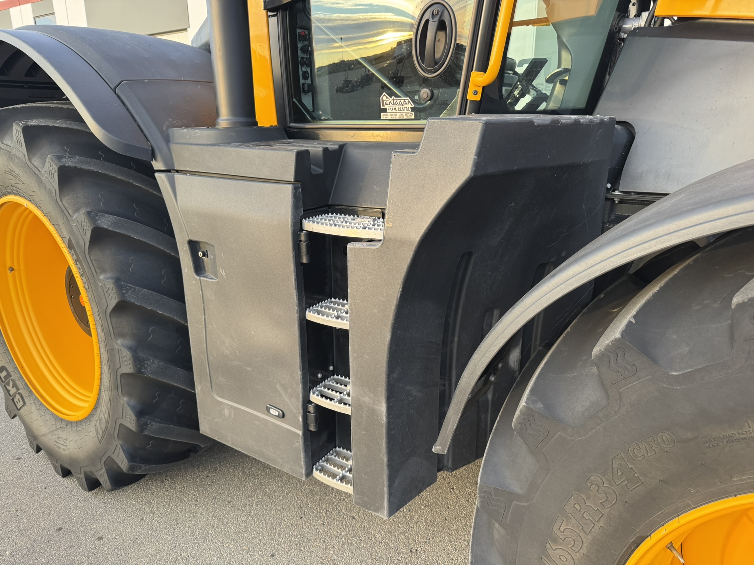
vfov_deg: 56.8
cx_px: 377
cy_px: 282
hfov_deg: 71.6
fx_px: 523
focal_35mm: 24
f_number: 1.78
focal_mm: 6.76
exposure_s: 1/121
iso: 125
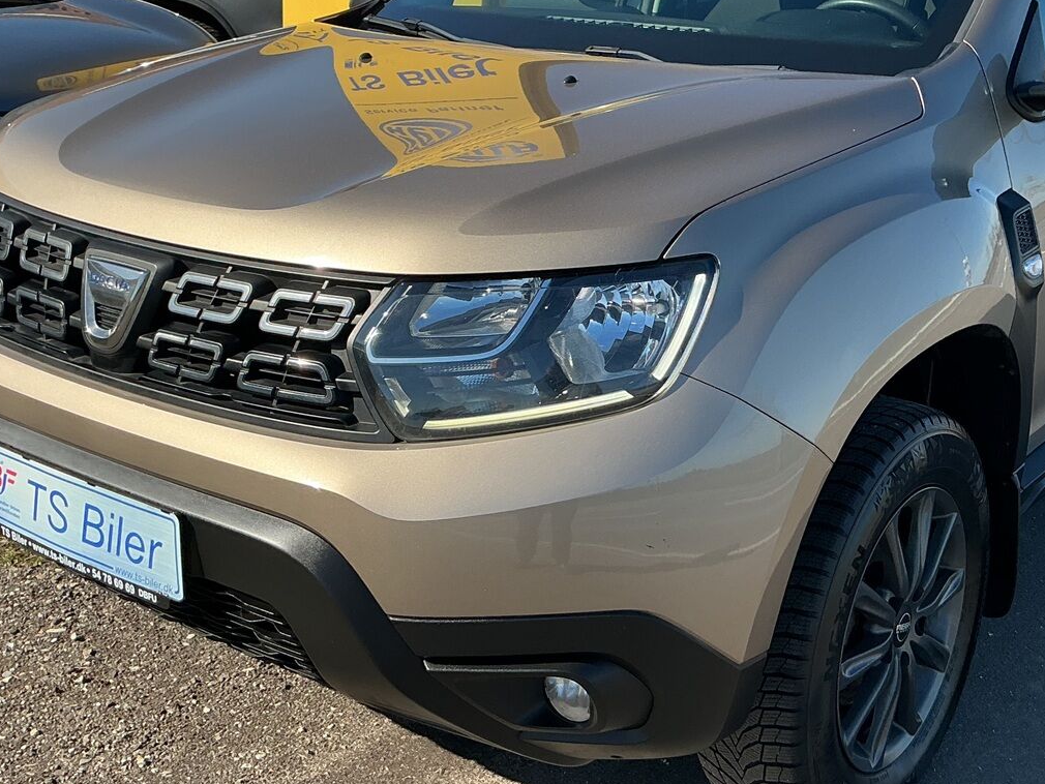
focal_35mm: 49
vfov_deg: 29.5
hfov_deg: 38.6
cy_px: 260
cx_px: 661
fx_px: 1480
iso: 25
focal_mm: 3
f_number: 1.8
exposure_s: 1/1144
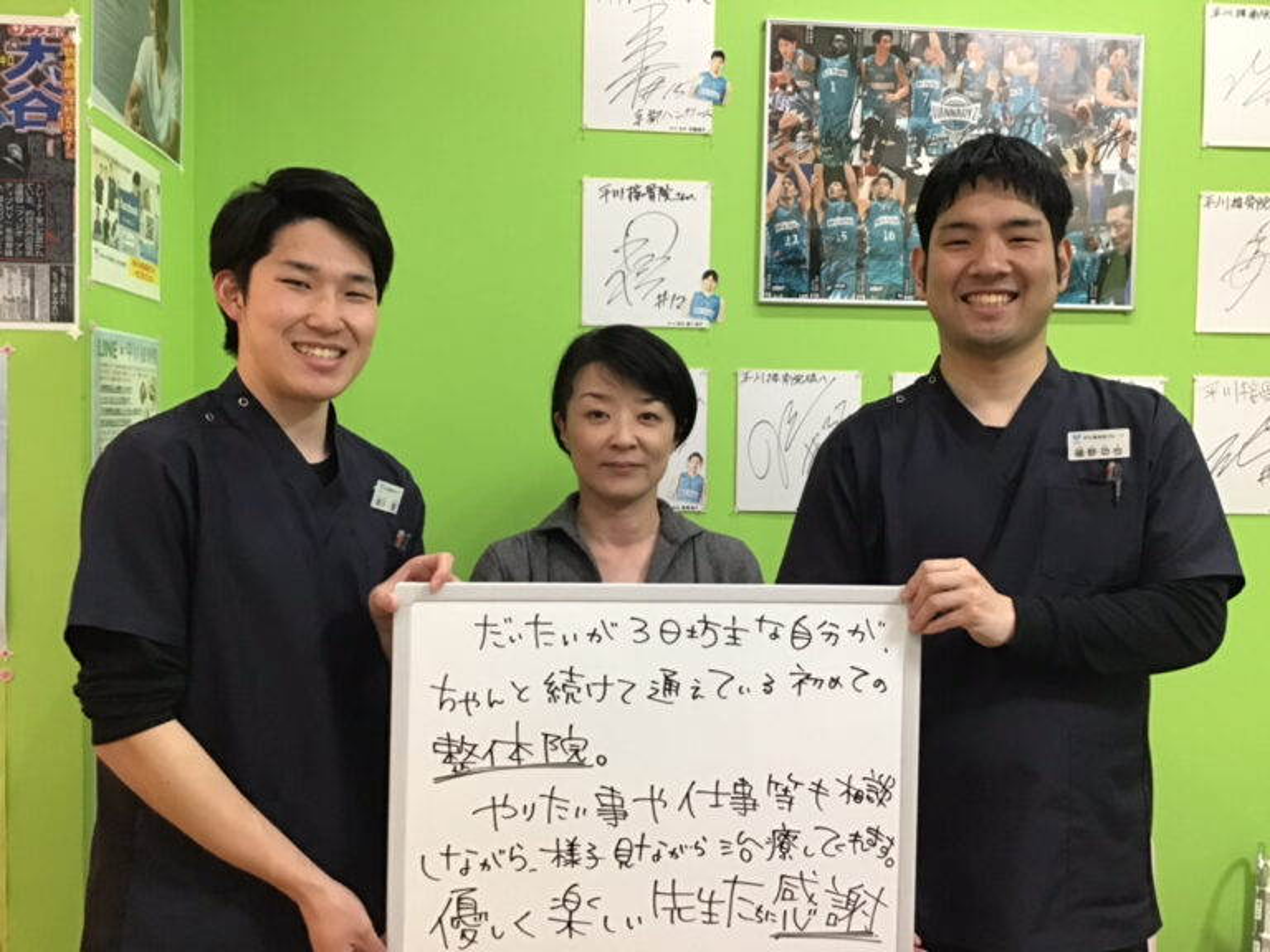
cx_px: 635
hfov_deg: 58.4
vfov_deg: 45.4
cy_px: 476
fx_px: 1137
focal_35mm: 31
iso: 125
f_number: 2.4
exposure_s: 1/30
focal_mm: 3.3
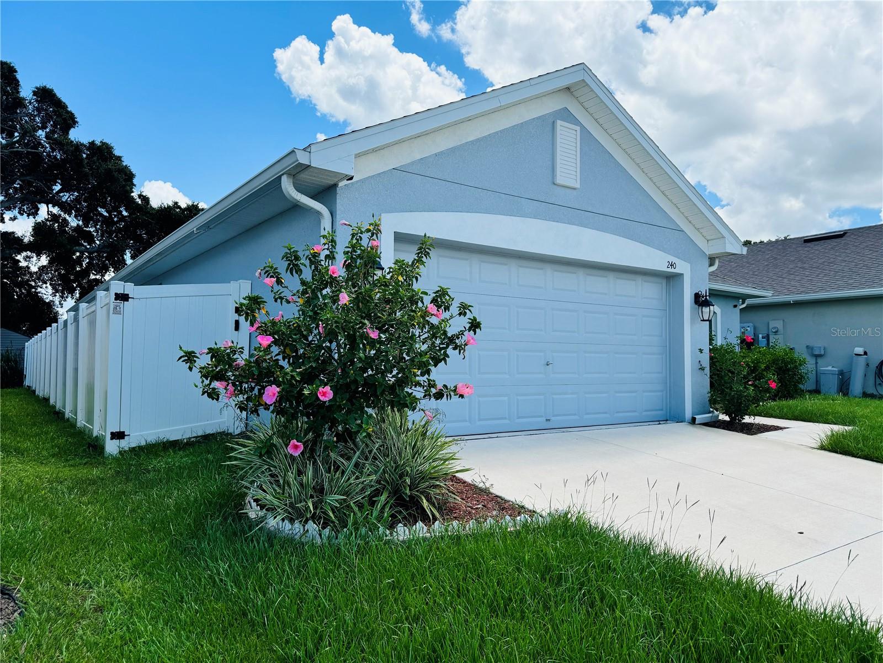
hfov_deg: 71.6
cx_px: 442
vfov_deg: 56.8
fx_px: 612
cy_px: 332
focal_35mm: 24
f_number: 1.78
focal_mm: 6.76
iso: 80
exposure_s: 1/3413
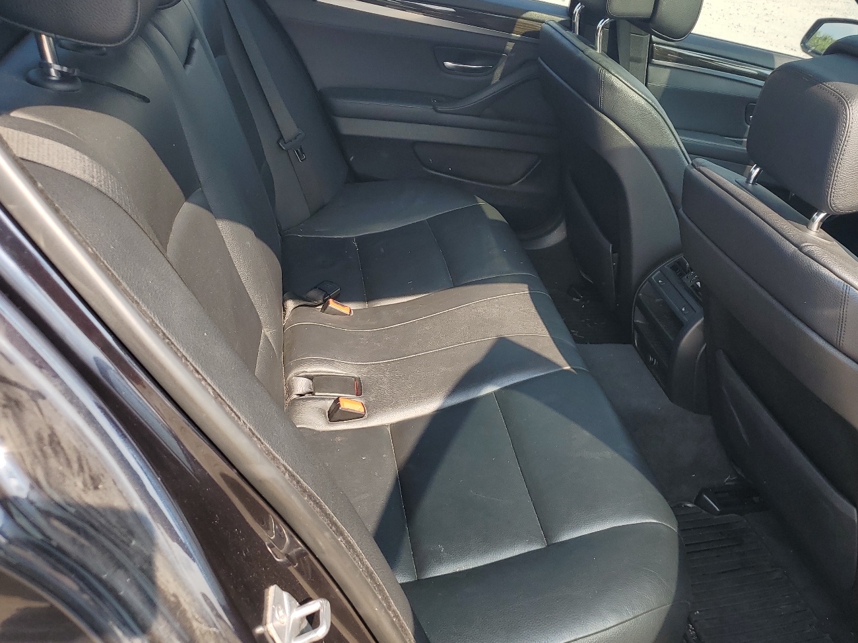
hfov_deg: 56.6
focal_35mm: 32
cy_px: 252
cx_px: 491
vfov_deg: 43.9
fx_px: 793
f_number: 1.5
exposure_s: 1/526
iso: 50
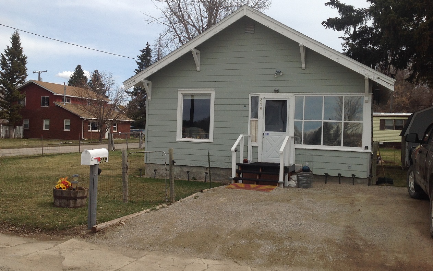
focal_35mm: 38
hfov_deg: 51.5
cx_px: 211
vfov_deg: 33.6
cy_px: 130
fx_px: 449
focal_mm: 4.28
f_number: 2.4
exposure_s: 1/2326
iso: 50
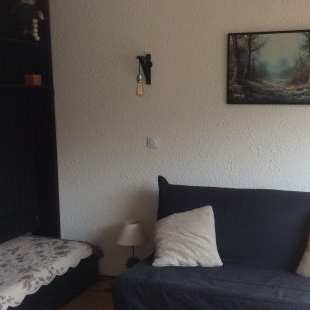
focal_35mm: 43
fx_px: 436
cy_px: 159
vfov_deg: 39.2
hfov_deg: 38.8
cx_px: 204
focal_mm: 3.3
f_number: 2.4
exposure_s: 1/113
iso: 32
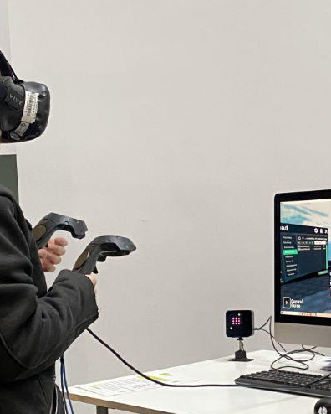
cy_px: 218
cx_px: 318
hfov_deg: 19.4
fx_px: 942
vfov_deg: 24.7
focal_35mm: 77
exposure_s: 1/60
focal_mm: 4.2
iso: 250
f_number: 1.8
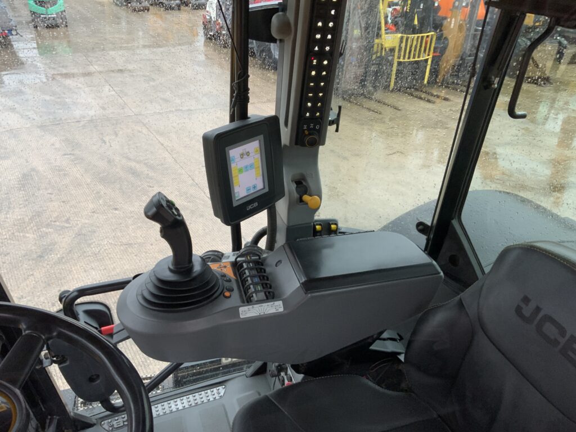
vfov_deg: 48.2
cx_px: 288
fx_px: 483
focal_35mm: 29
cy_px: 216
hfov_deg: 61.7
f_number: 1.8
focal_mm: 3
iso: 64
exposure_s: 1/106
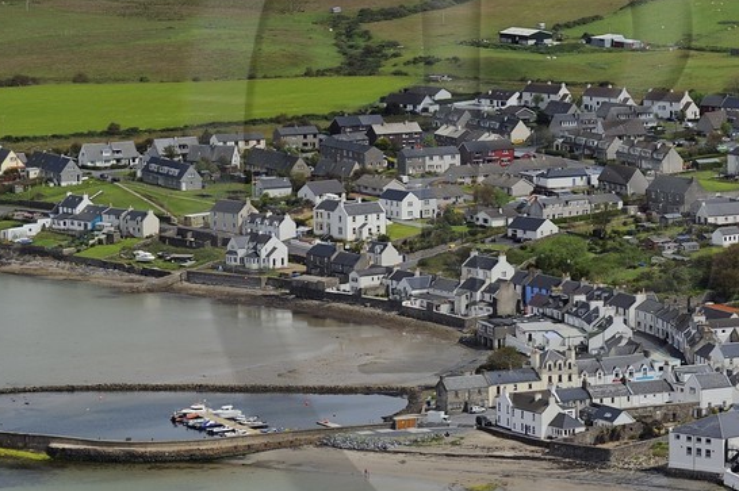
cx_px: 740
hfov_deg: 10.0
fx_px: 4204
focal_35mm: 205
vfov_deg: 6.7
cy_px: 153
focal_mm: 70
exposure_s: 1/800
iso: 400
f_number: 9
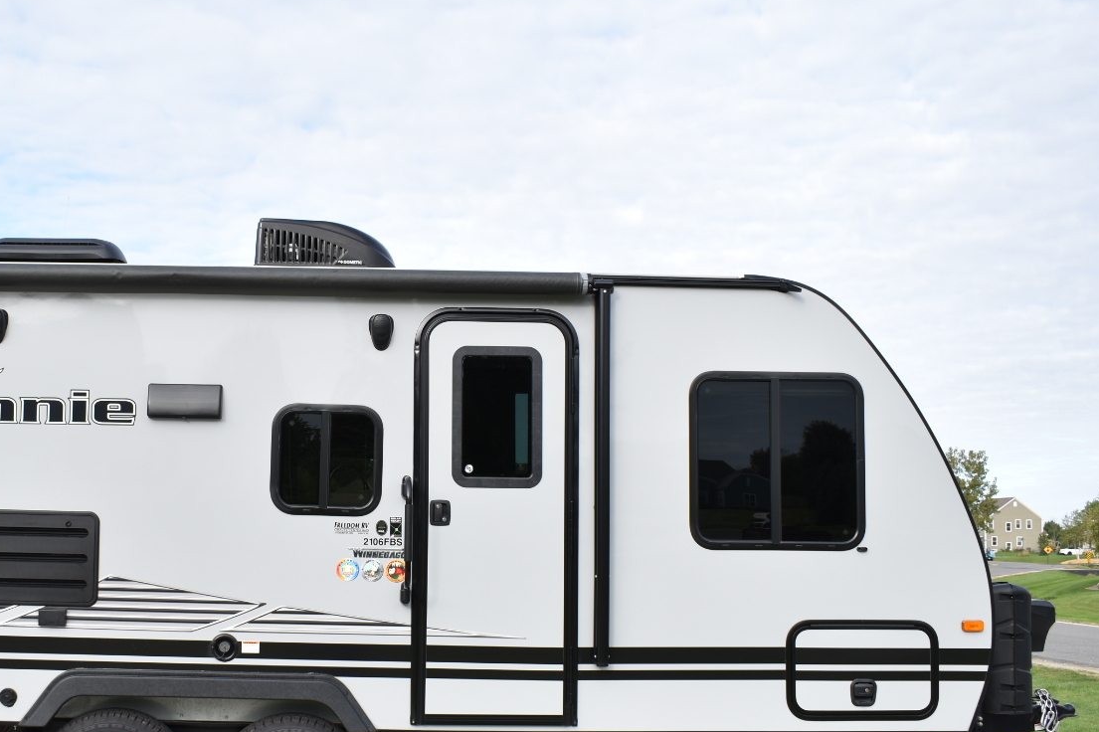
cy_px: 419
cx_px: 367
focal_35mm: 44
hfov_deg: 43.9
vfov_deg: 30.5
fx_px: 1343
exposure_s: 1/200
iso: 100
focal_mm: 20
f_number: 5.6
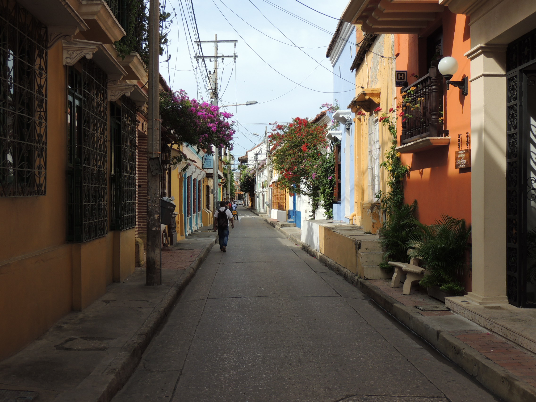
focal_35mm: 43
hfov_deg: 43.9
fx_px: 666
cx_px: 268
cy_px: 201
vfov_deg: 33.6
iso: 100
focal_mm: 7.6
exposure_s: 1/800
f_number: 3.4
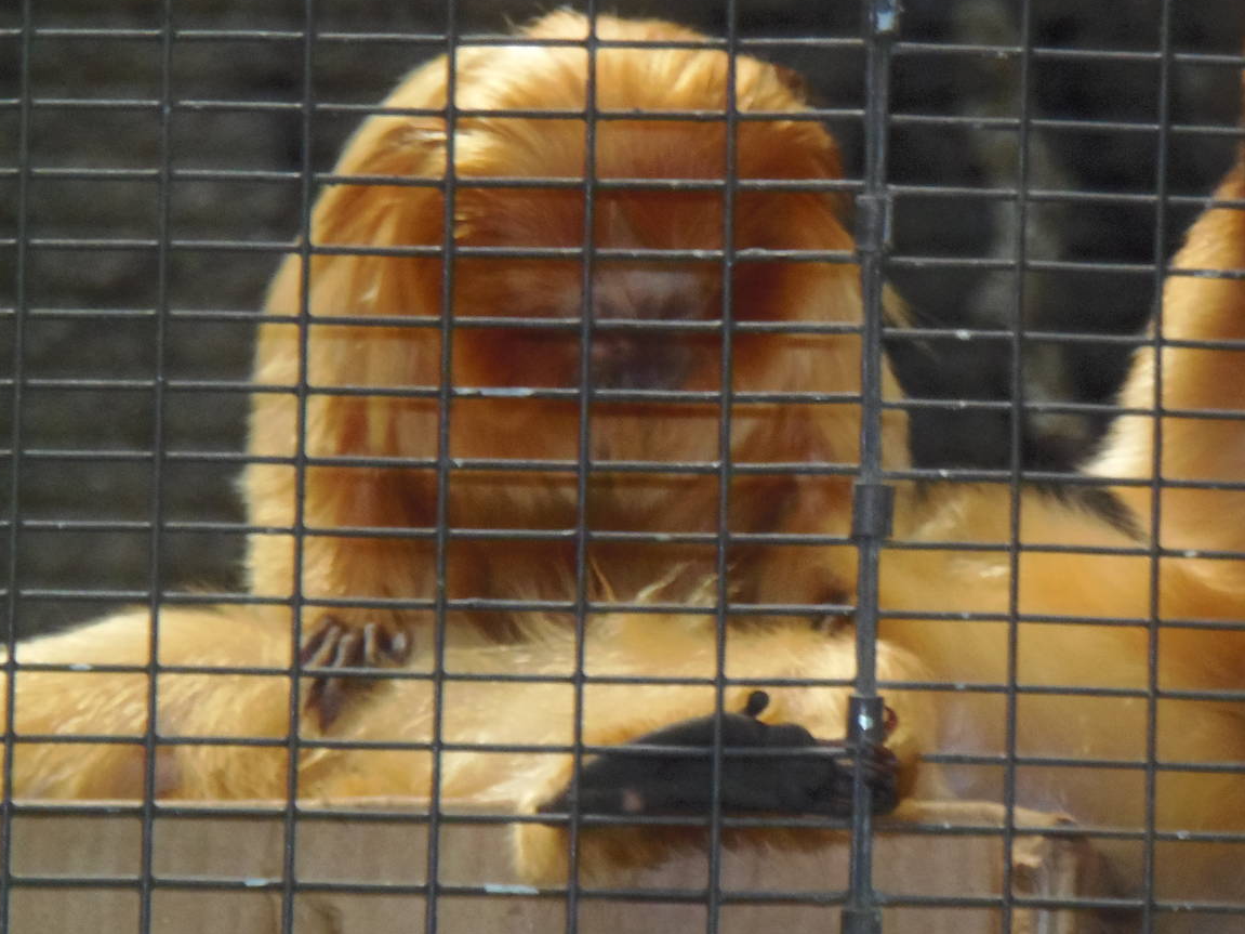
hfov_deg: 3.7
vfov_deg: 2.8
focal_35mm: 534
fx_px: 19204
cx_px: 831
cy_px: 451
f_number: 5
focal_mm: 71.1
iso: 400
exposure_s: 1/80
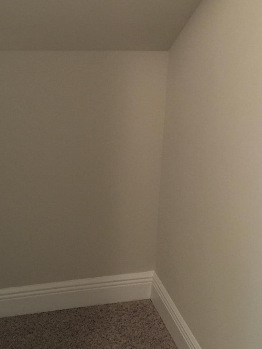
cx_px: 127
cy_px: 110
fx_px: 575
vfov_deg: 33.4
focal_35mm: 57
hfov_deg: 25.6
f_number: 2.2
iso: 400
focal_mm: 4.15
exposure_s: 1/15
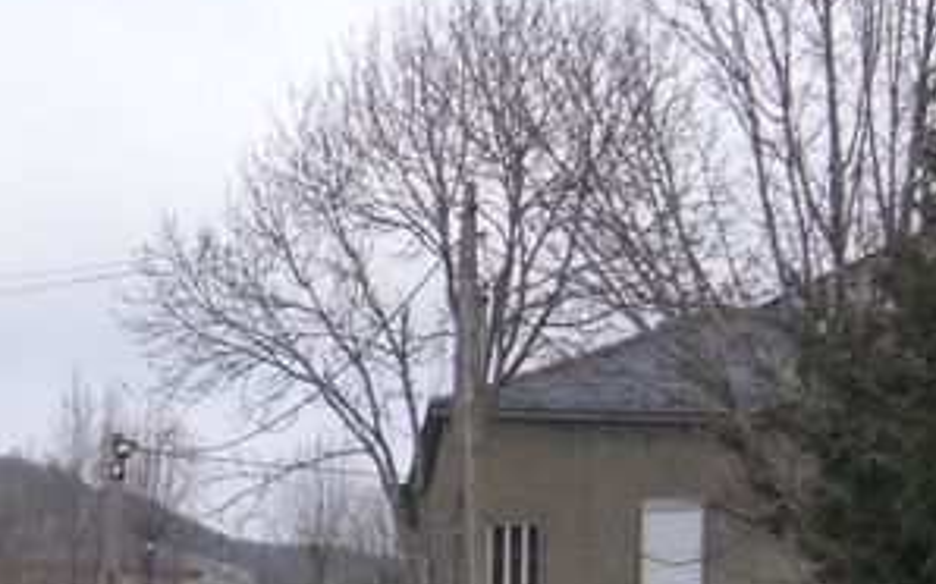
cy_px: 559
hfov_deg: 8.7
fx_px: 6094
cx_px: -3
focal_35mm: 239
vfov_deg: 5.5
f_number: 5
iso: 160
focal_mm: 17.1
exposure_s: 1/750
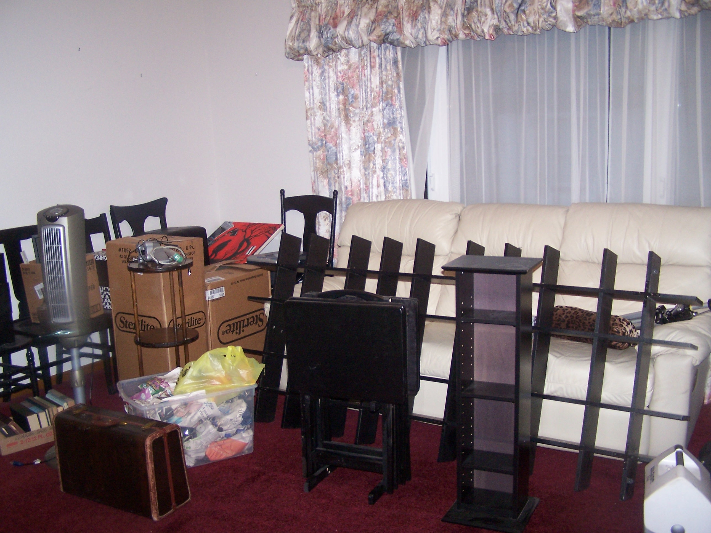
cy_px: 266
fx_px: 781
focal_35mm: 38
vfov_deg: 37.7
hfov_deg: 49.0
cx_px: 356
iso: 140
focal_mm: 6.3
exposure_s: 1/60
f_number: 2.8
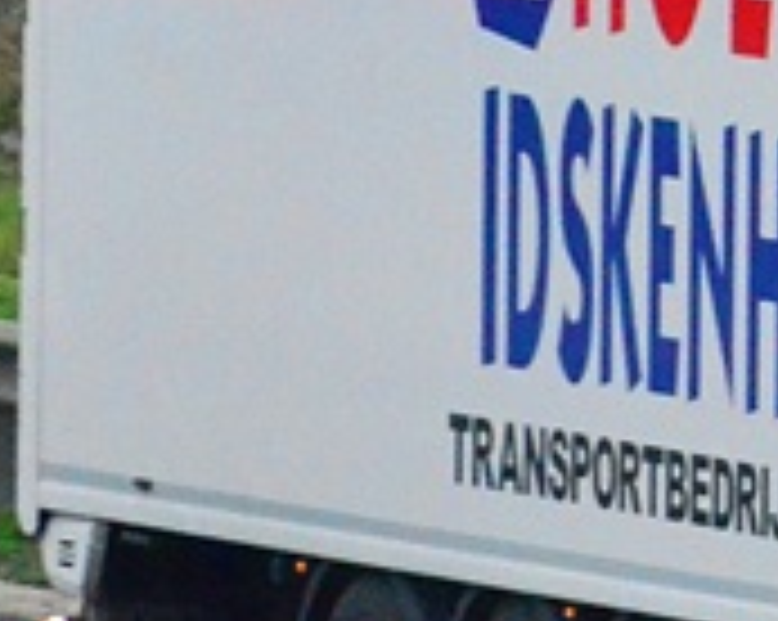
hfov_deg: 1.4
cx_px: 1583
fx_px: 31418
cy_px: 279
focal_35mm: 1366
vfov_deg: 1.1
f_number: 10
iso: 6400
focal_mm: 210
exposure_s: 1/640
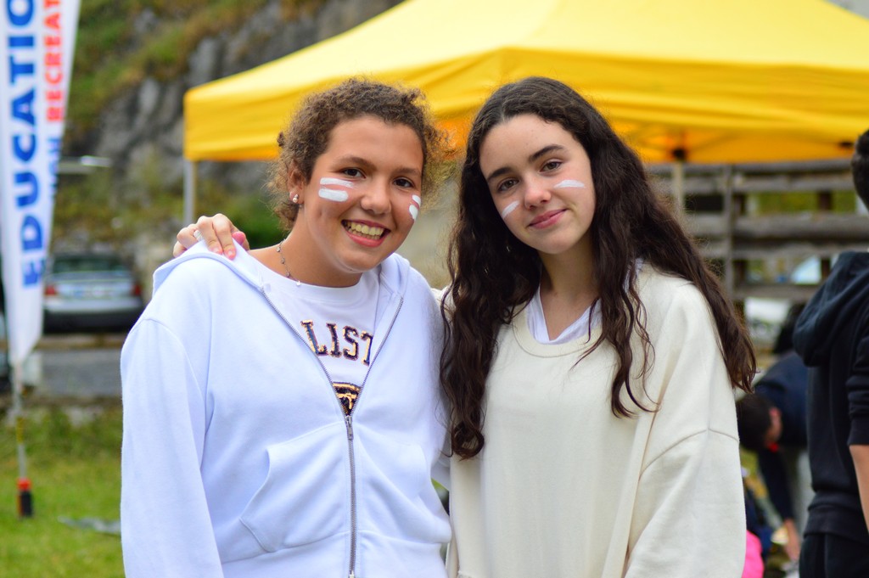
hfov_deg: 19.5
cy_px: 289
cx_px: 434
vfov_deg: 13.0
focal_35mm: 105
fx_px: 2532
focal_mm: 70
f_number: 4
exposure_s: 1/1250
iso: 800
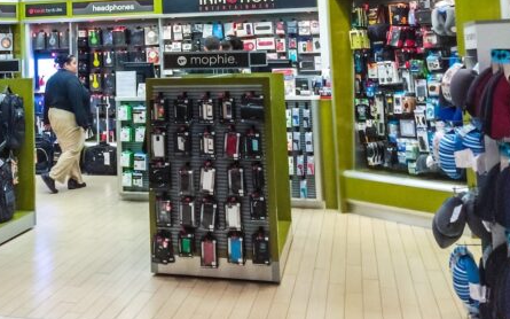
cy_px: -5
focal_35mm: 53
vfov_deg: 23.3
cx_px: 94
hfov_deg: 36.7
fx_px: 737
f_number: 2.2
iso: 64
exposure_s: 1/30
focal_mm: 4.15
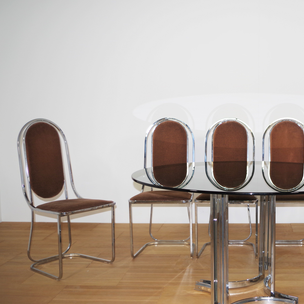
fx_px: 487
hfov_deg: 33.4
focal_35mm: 49
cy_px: 162
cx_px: 255
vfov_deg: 34.7
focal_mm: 23.13
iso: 200
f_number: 4
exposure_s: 1/60
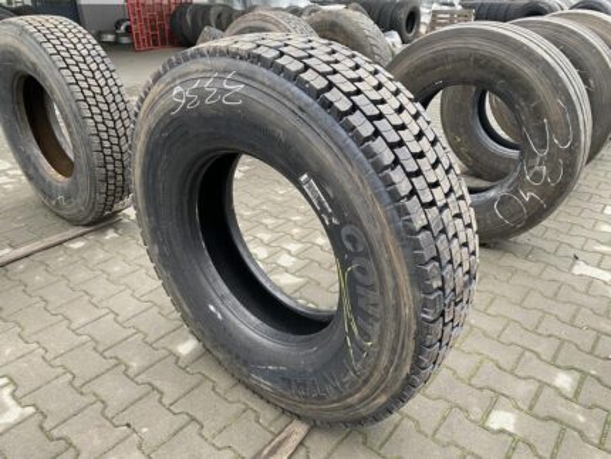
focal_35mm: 26
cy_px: 230
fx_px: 459
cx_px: 306
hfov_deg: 67.3
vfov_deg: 53.1
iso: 125
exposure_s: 1/90
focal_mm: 4.25
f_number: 1.8
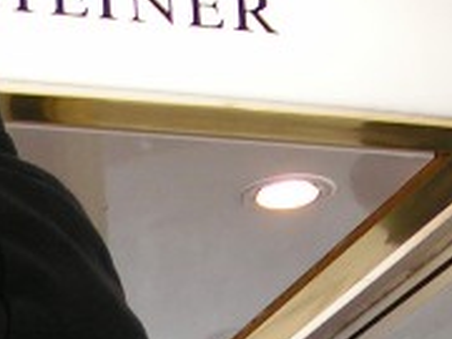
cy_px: 625
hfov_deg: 10.8
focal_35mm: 182
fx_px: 2376
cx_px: 13
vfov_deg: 7.9
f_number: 2.8
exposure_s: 1/60
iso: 80
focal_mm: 6.3
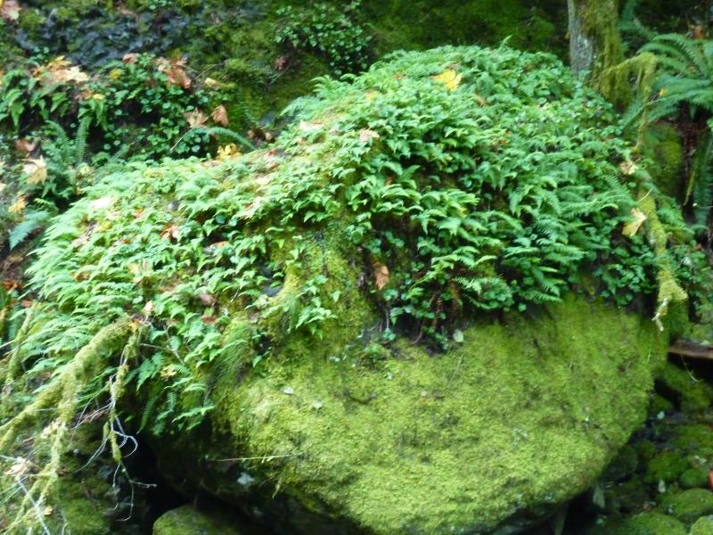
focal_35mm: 128
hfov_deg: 15.4
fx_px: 2636
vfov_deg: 11.6
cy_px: 268
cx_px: 356
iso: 800
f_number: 4.4
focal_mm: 21
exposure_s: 1/15
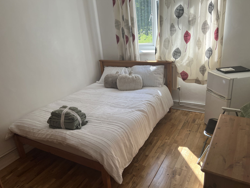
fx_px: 195
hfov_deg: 65.3
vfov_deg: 51.4
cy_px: 96
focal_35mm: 27
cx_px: 128
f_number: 1.5
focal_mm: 5.7
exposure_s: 1/466
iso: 50
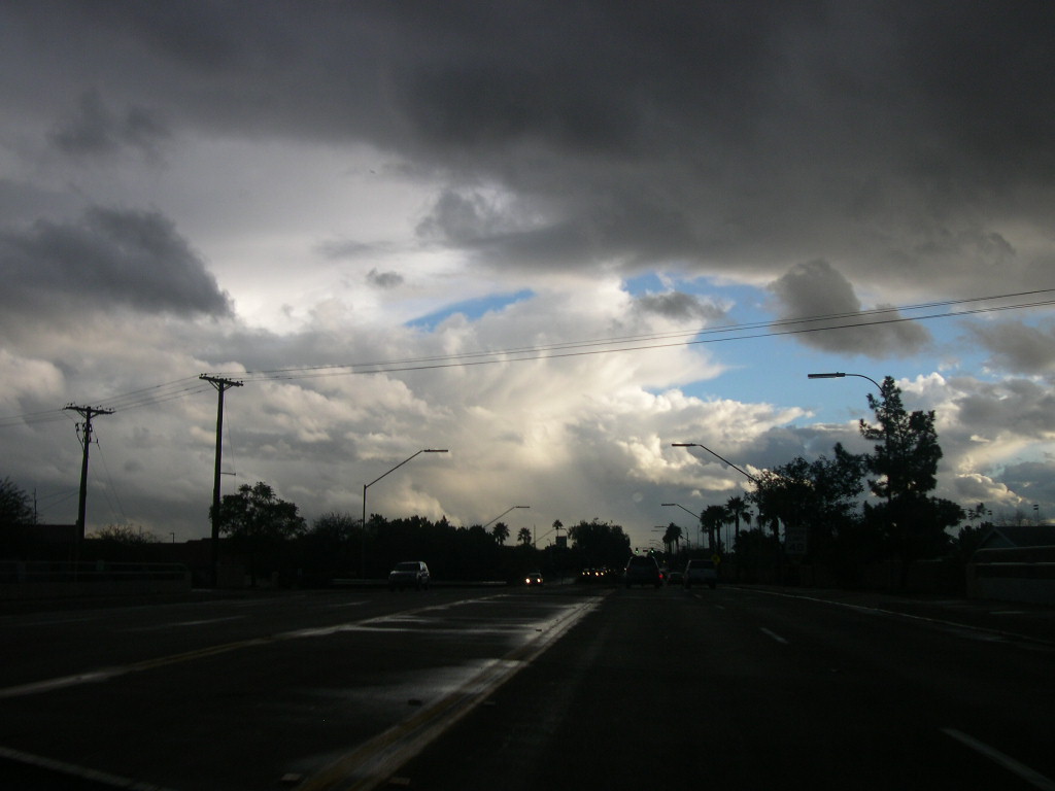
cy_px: 396
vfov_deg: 37.7
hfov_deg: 49.0
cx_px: 528
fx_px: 1158
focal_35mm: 38
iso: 100
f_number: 7.6
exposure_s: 1/142
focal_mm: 8
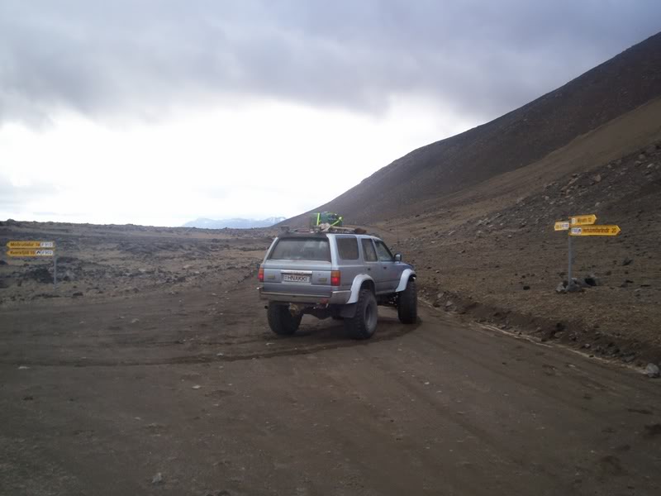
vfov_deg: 39.7
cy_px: 248
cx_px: 330
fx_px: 687
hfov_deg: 51.4
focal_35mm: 36
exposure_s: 1/134
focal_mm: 5.9
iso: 100
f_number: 4.5
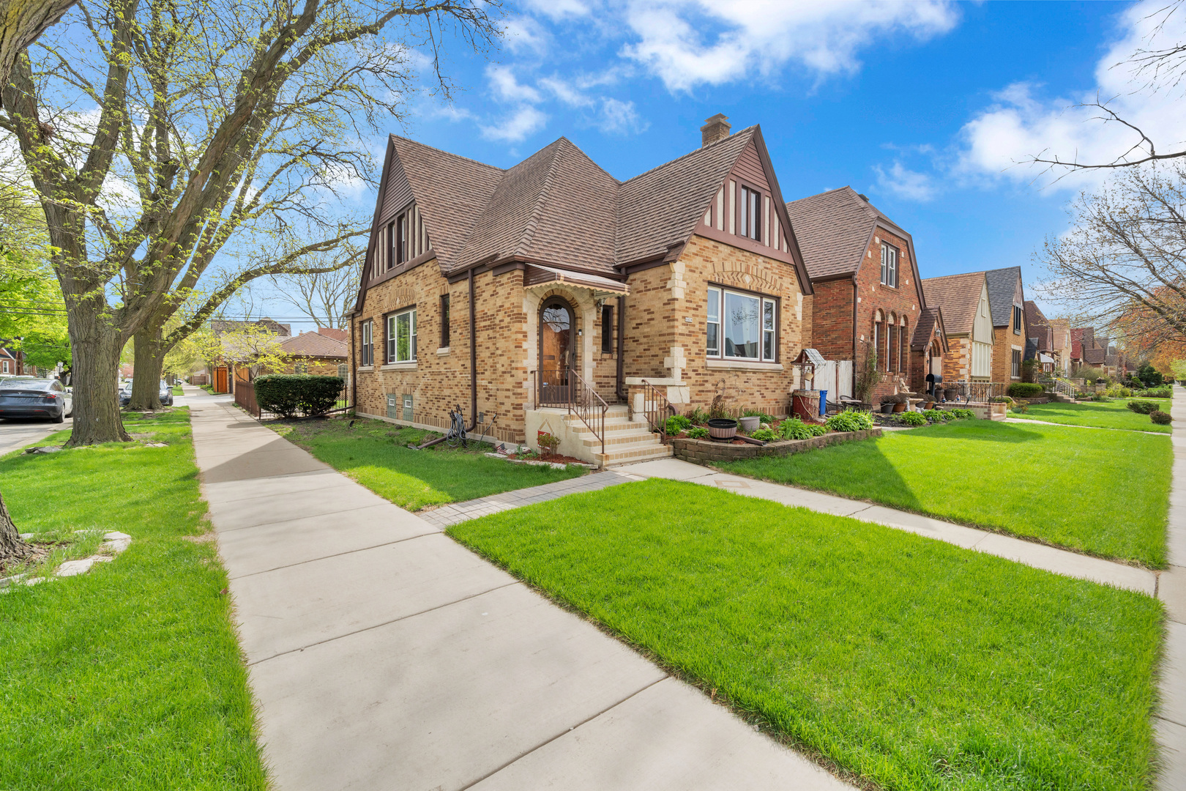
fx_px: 461
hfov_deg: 104.3
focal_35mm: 14
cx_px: 593
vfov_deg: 81.2
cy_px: 396
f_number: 9
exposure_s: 1/4000
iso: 500
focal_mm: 14
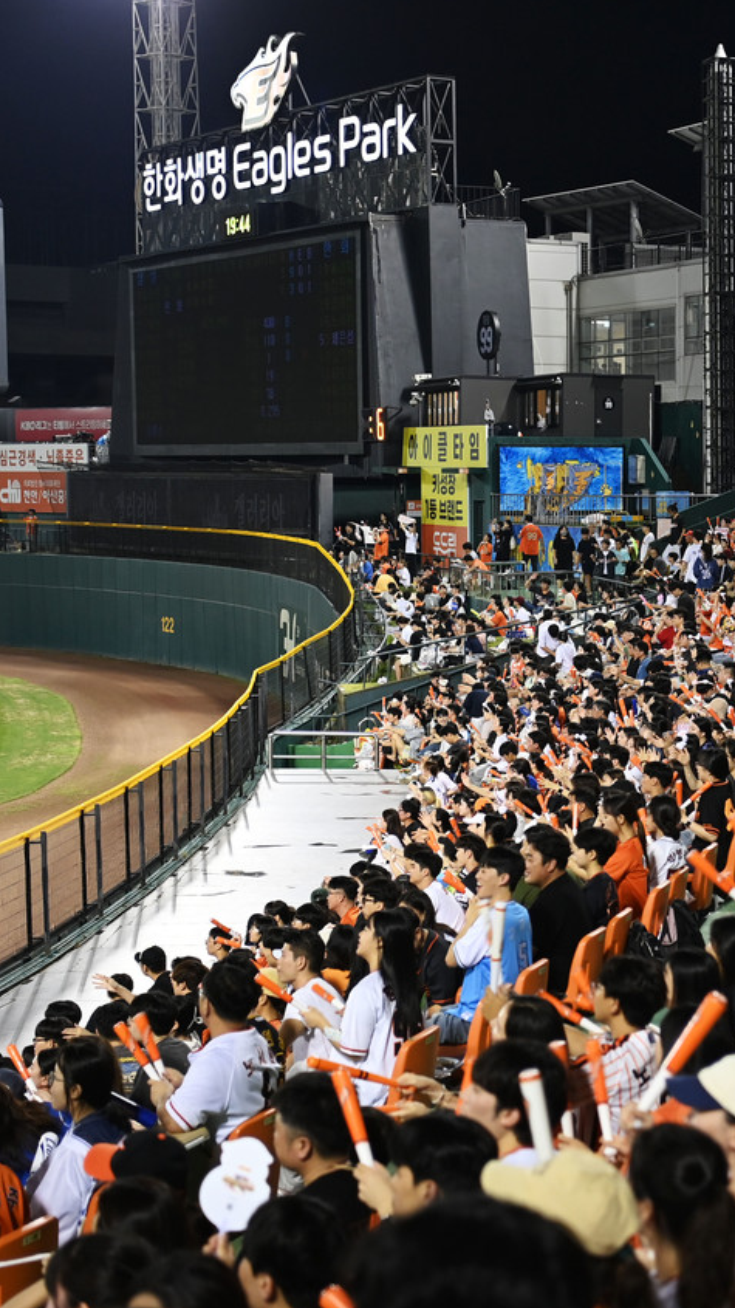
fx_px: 2531
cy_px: 654
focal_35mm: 73
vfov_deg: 29.0
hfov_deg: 16.3
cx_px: 642
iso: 1000
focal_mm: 46
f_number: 2.8
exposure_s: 1/200
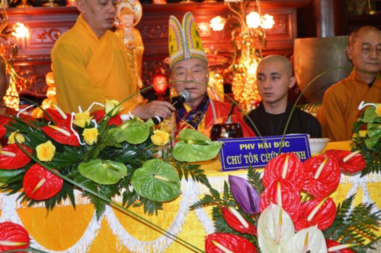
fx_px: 714
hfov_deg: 29.9
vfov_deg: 20.1
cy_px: 126
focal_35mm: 68
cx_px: 190
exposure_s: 1/60
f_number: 5.3
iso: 1400
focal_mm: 45
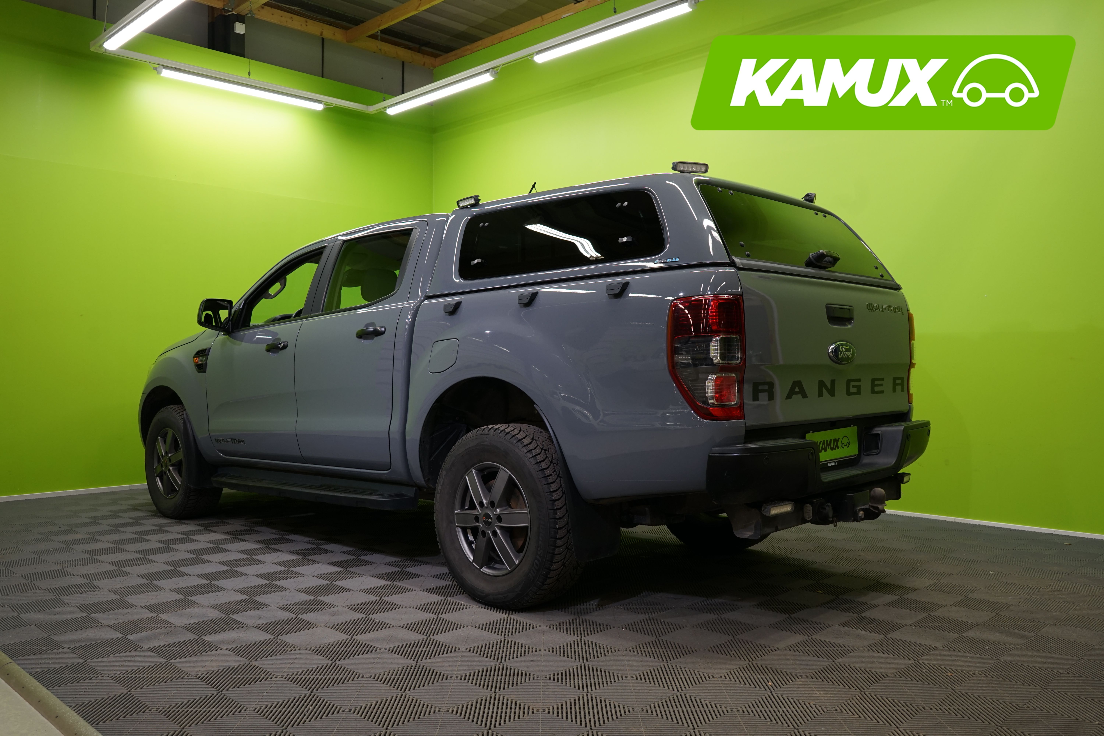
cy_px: 368
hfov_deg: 61.9
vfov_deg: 43.6
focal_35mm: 30
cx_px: 552
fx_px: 920
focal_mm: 30
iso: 500
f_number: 6.3
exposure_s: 1/30
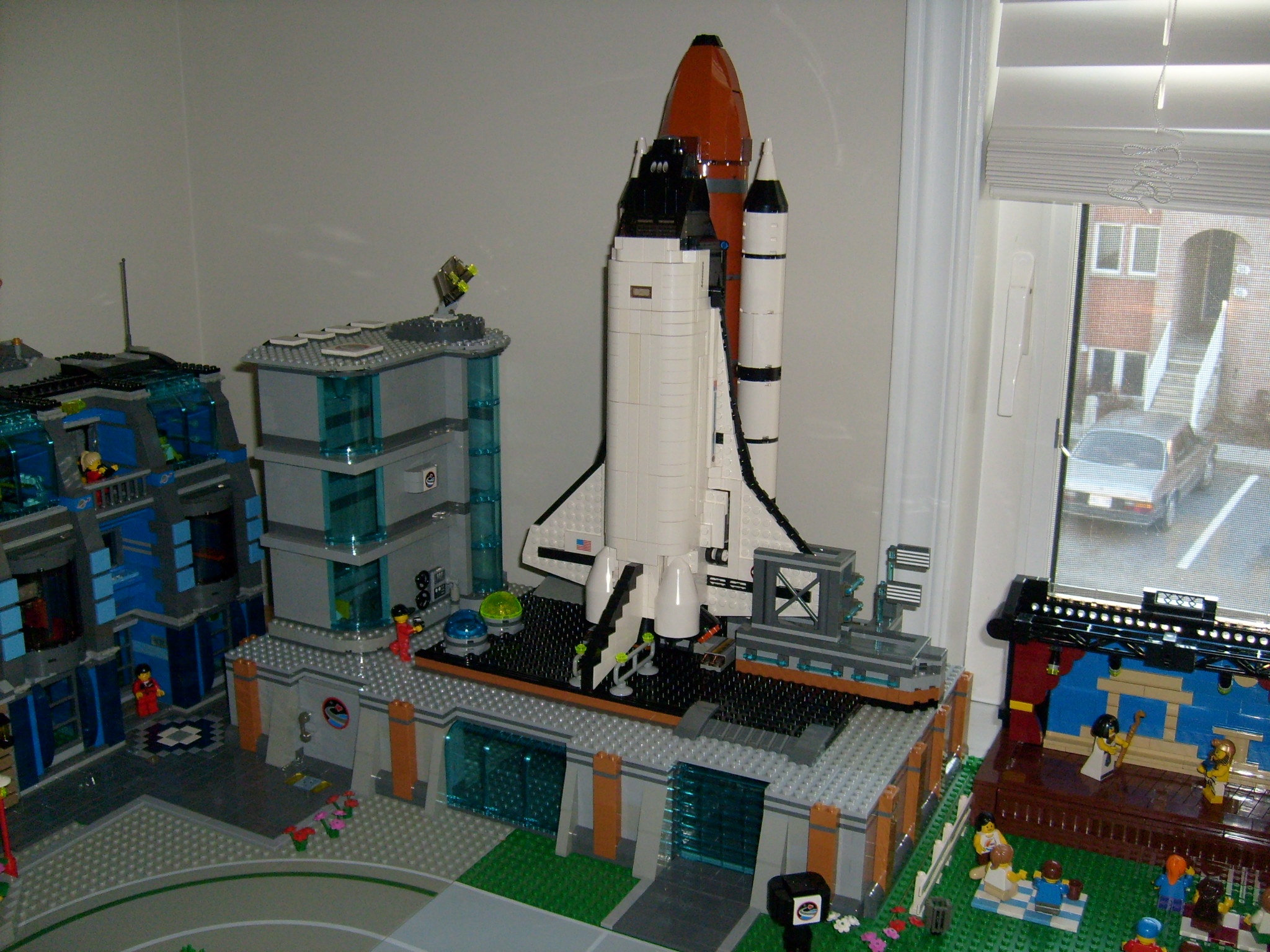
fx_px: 1284
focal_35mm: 35
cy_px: 476
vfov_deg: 40.7
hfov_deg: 52.6
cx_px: 635
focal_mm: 5.8
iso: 100
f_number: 2.8
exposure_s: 1/45
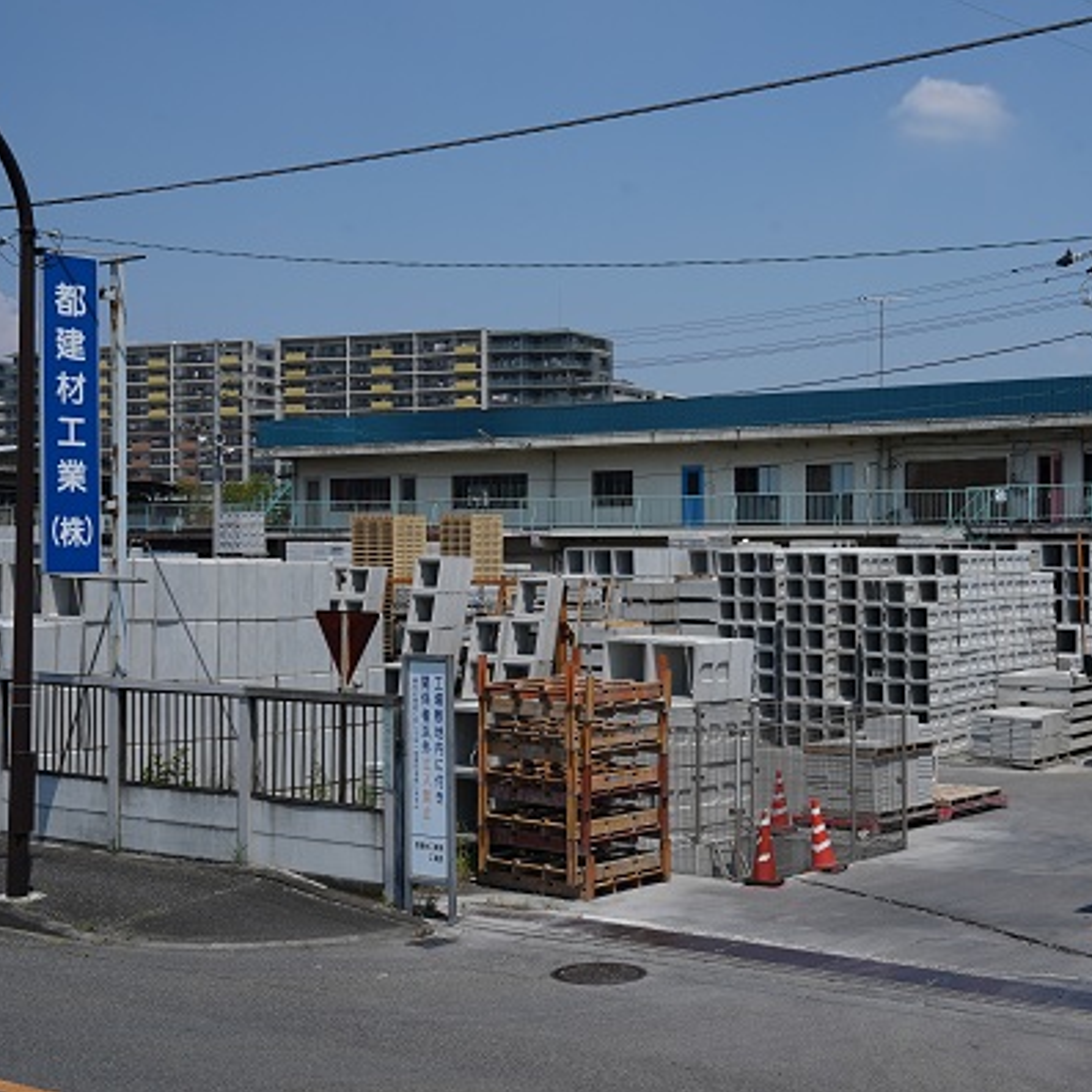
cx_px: 754
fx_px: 1927
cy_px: 545
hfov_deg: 31.3
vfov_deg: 31.6
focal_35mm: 54
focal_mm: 42
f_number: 11
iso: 100
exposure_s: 1/250
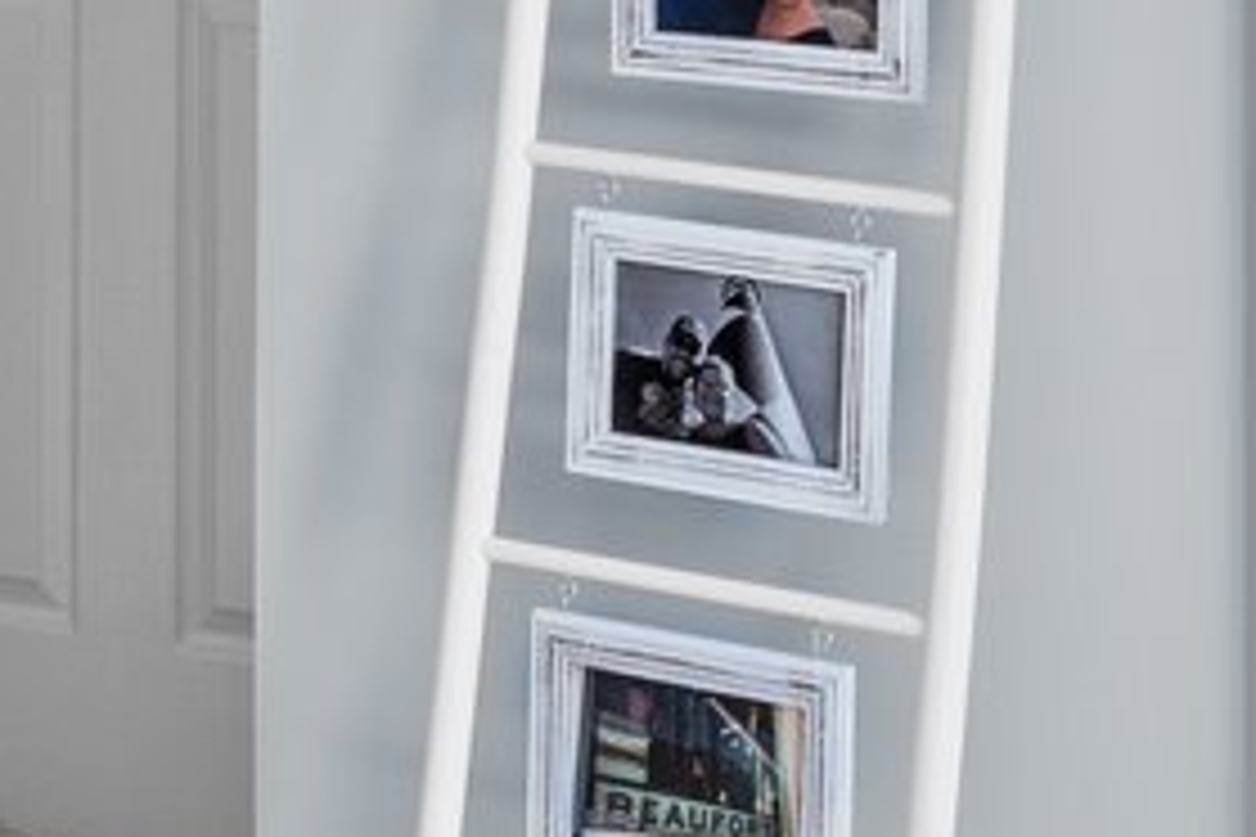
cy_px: -720
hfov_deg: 16.3
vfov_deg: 10.3
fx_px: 4361
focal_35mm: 125
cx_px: 320
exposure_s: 1/20
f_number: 8
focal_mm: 17
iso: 400
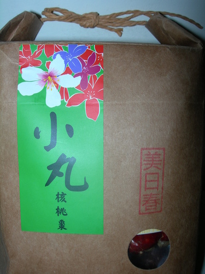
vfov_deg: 49.0
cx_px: 102
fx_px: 300
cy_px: 137
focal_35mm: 38
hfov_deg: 37.7
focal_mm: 7.8
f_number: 4.8
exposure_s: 1/60.1
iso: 50
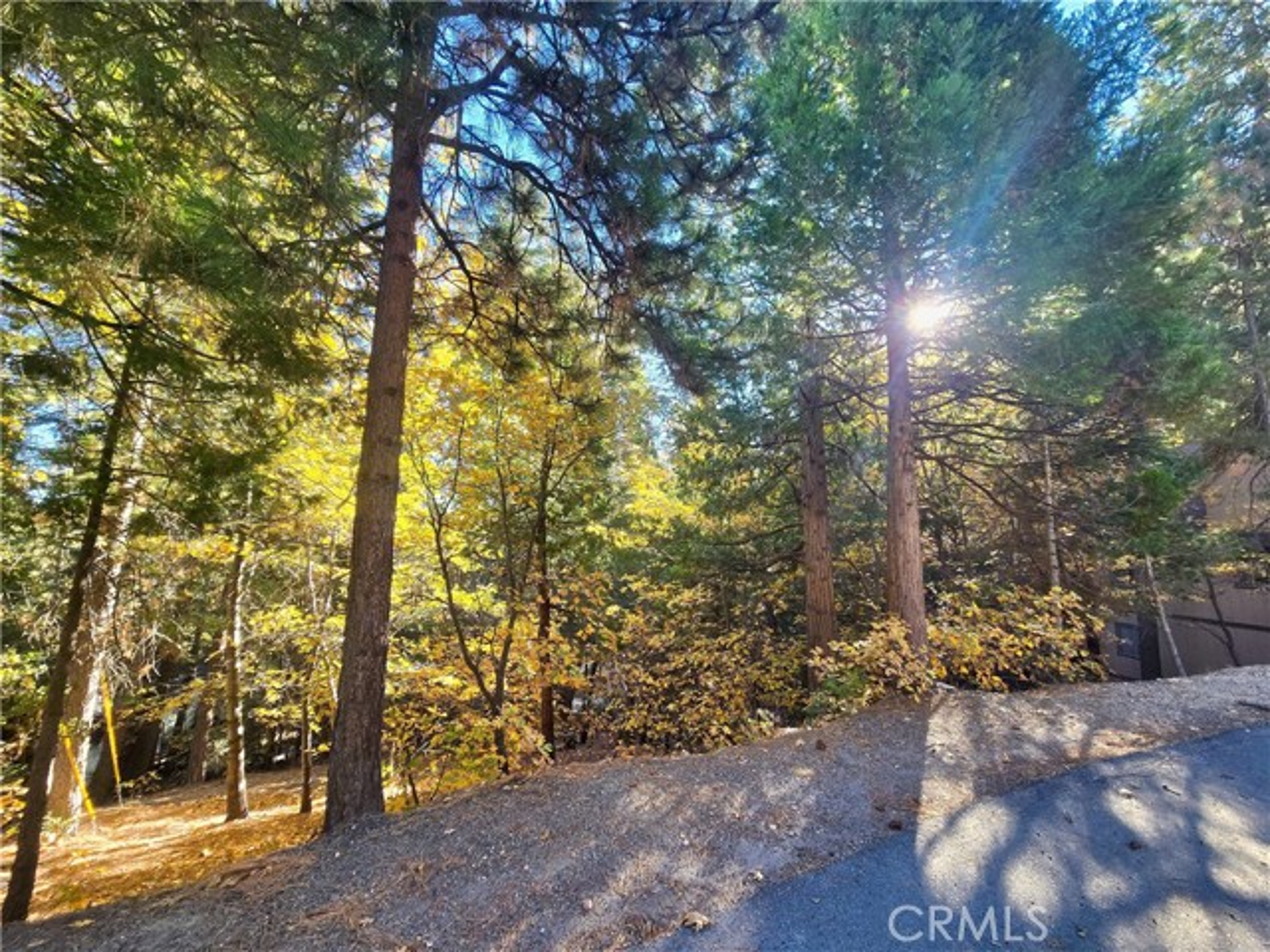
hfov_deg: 106.2
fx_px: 477
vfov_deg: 89.9
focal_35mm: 13
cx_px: 635
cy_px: 476
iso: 50
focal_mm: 2.2
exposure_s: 1/120
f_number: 2.2
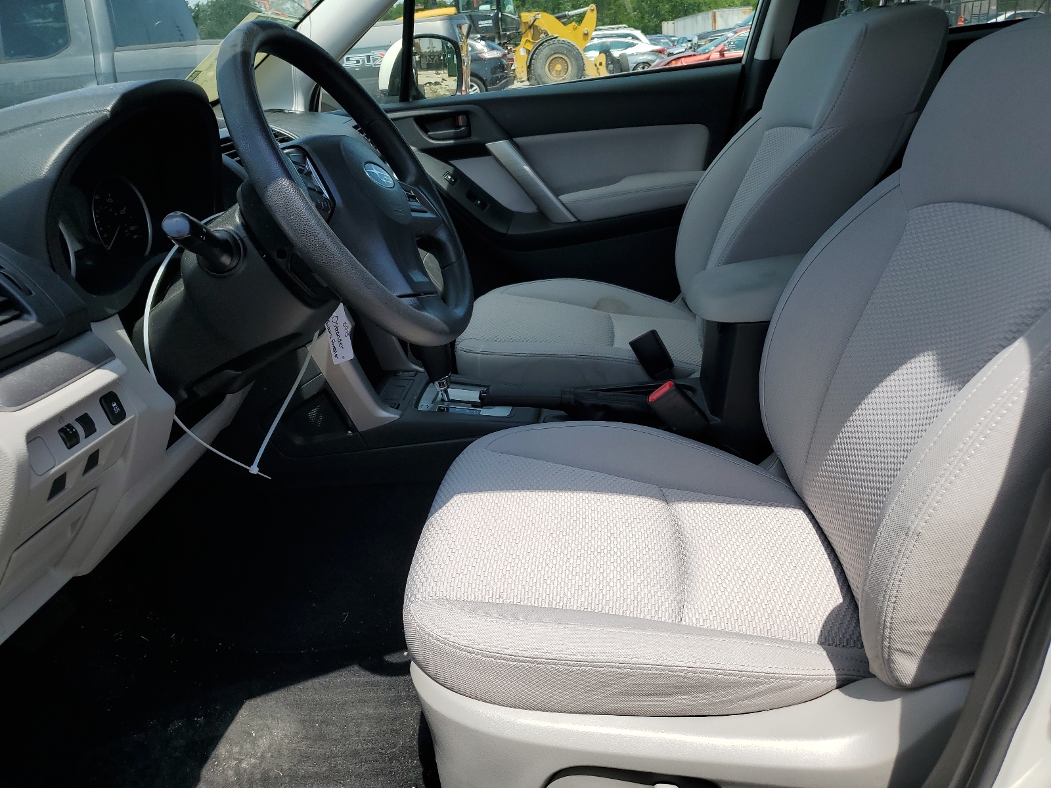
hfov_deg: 67.3
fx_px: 789
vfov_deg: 53.1
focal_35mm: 26
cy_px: 394
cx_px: 526
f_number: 1.5
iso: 50
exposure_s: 1/2000
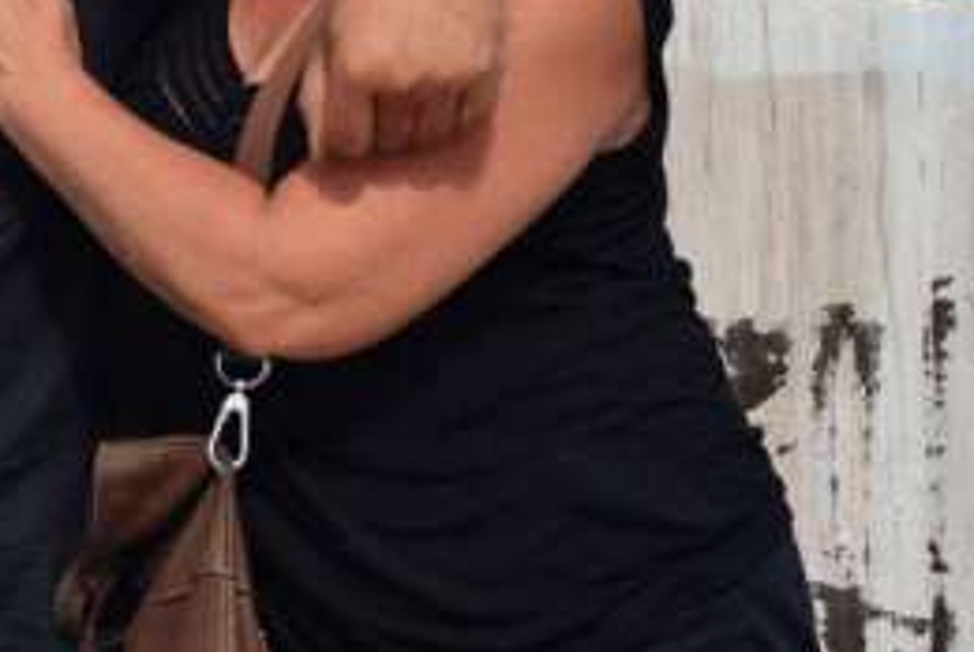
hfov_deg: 9.5
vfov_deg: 6.3
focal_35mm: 215
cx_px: -11
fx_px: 5823
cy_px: -337
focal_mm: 70
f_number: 11
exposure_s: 1/400
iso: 250
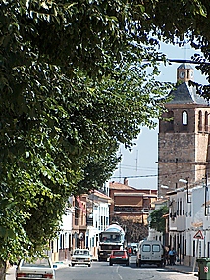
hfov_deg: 4.6
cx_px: 152
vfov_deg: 6.1
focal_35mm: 325
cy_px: 208
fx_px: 2633
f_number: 4.3
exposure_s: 1/637
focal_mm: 38.22
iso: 100
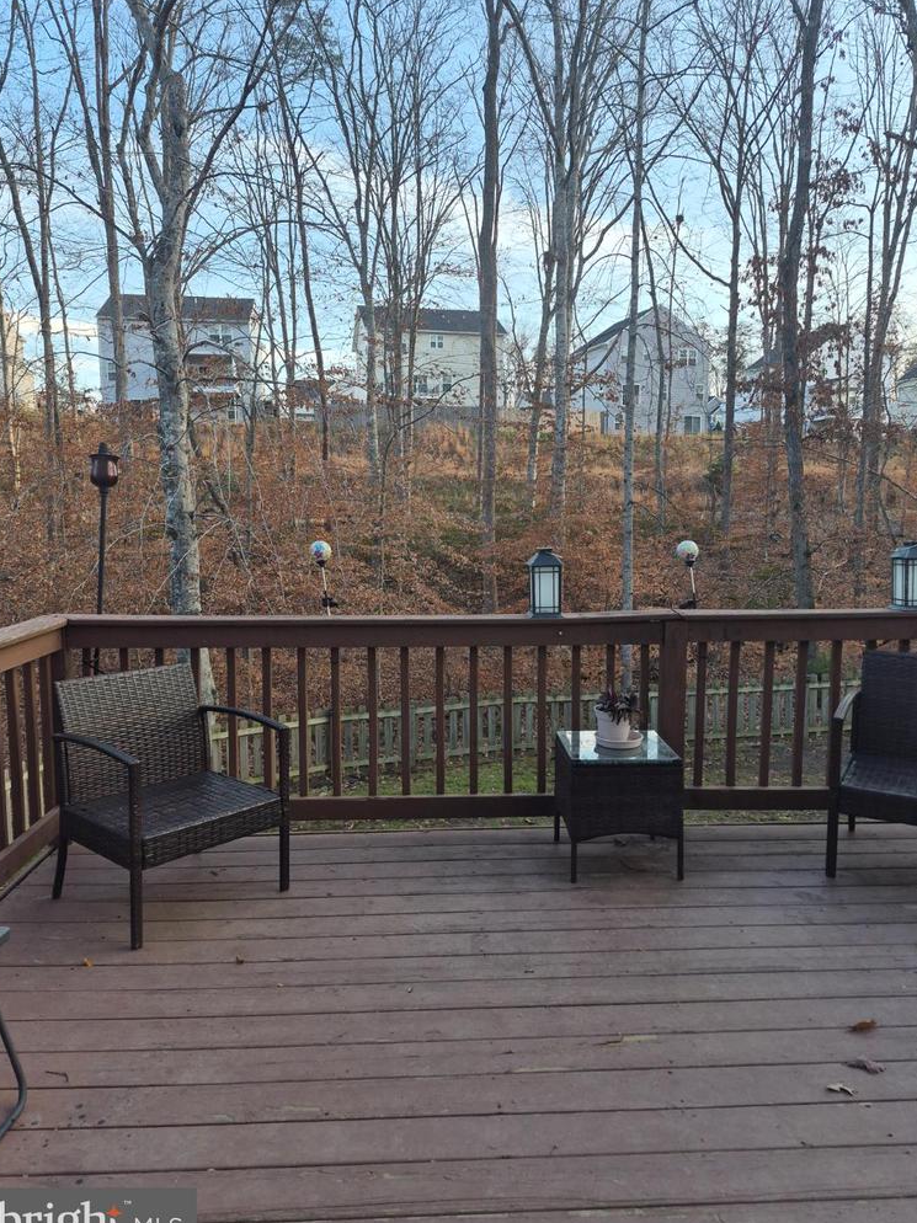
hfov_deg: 54.8
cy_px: 594
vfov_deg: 69.4
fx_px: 883
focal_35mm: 25
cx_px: 479
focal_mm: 5.4
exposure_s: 1/724
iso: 80
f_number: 1.8
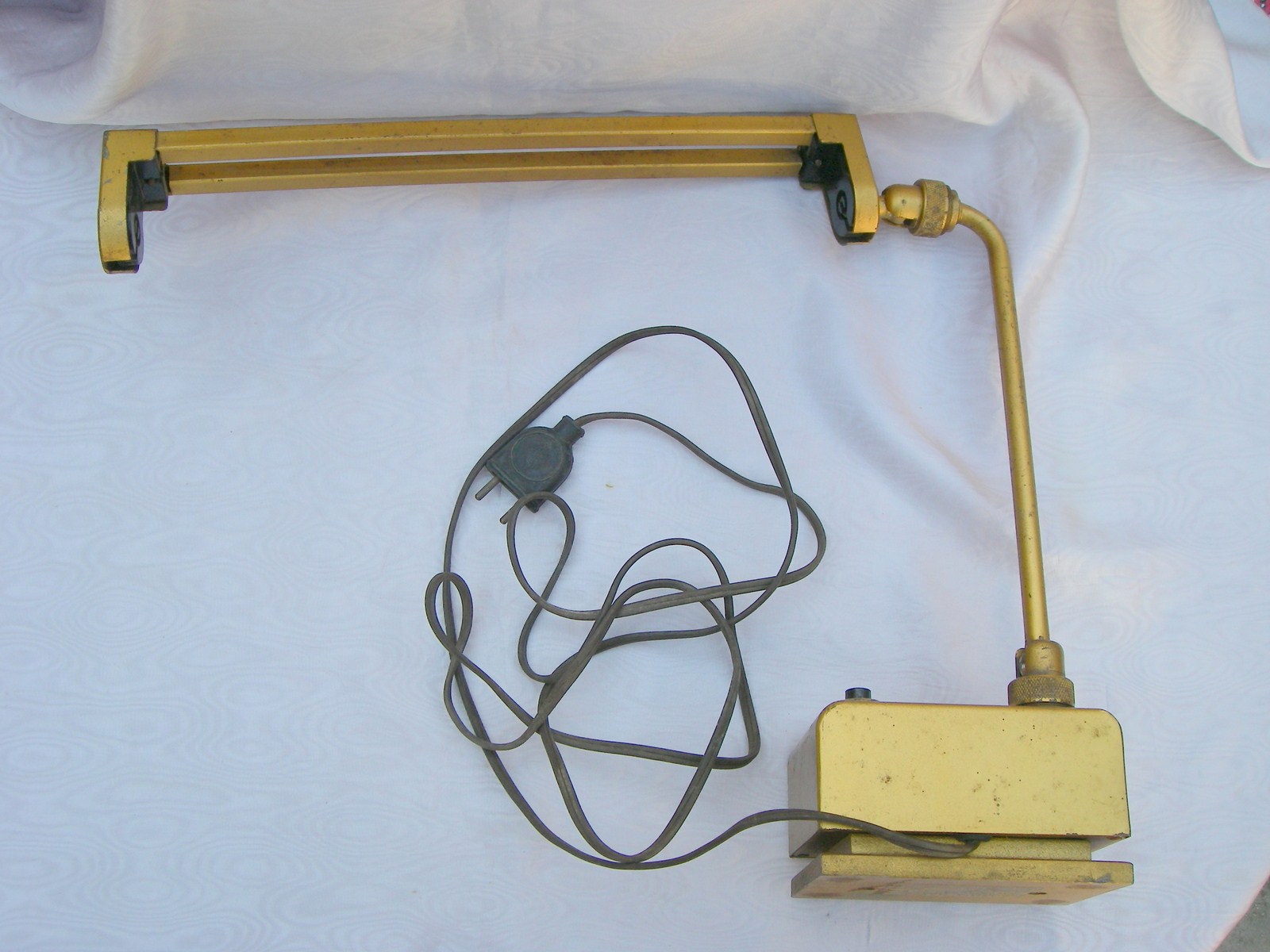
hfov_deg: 49.0
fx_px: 1394
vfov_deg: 37.7
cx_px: 635
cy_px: 476
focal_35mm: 38
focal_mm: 6.2
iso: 64
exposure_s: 1/100
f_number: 4.3
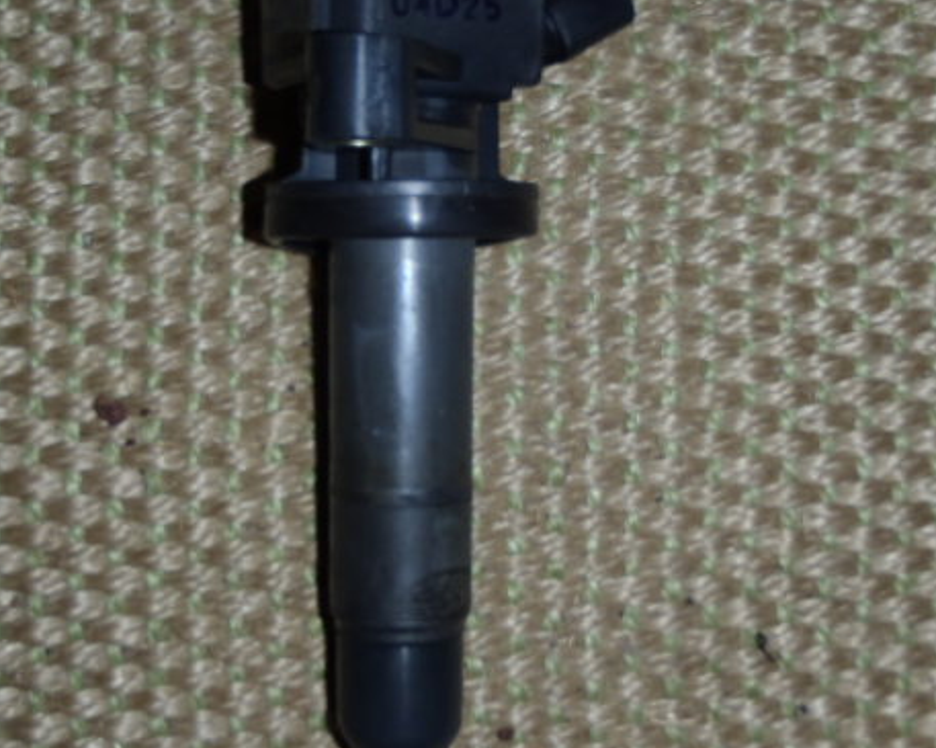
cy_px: 393
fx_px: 1440
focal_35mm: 52
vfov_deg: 29.1
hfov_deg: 35.8
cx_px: 360
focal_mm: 6.83
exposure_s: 1/40
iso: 100
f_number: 4.6
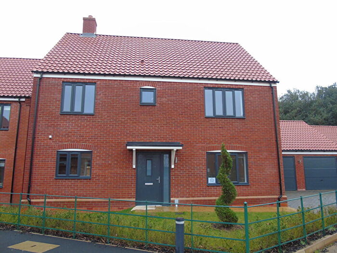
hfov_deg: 69.4
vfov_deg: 54.9
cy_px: 126
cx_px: 168
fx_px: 243
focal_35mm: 25
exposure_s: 1/50
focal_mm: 4.4
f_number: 3.4
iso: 80
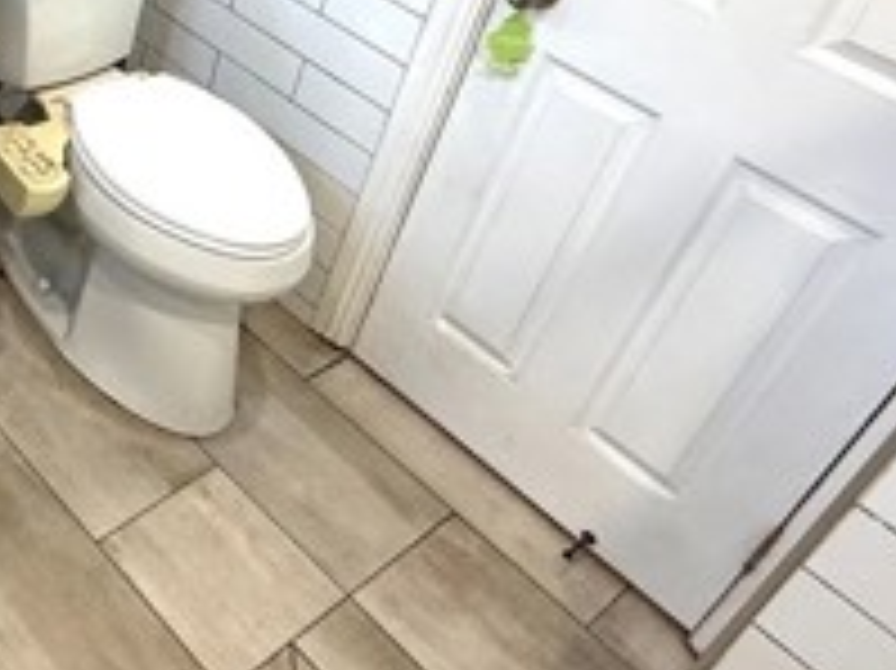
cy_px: 67
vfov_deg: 30.7
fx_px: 1164
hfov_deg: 36.5
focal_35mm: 45
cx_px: -59
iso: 250
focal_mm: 2.22
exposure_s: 1/120
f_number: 2.2
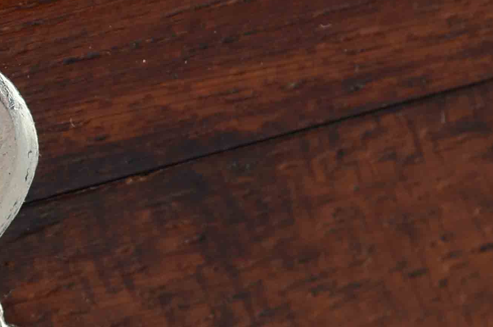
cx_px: -82
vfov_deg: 4.4
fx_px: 4261
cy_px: 243
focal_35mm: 312
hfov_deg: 6.6
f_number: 11
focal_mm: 55
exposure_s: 1/80
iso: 100
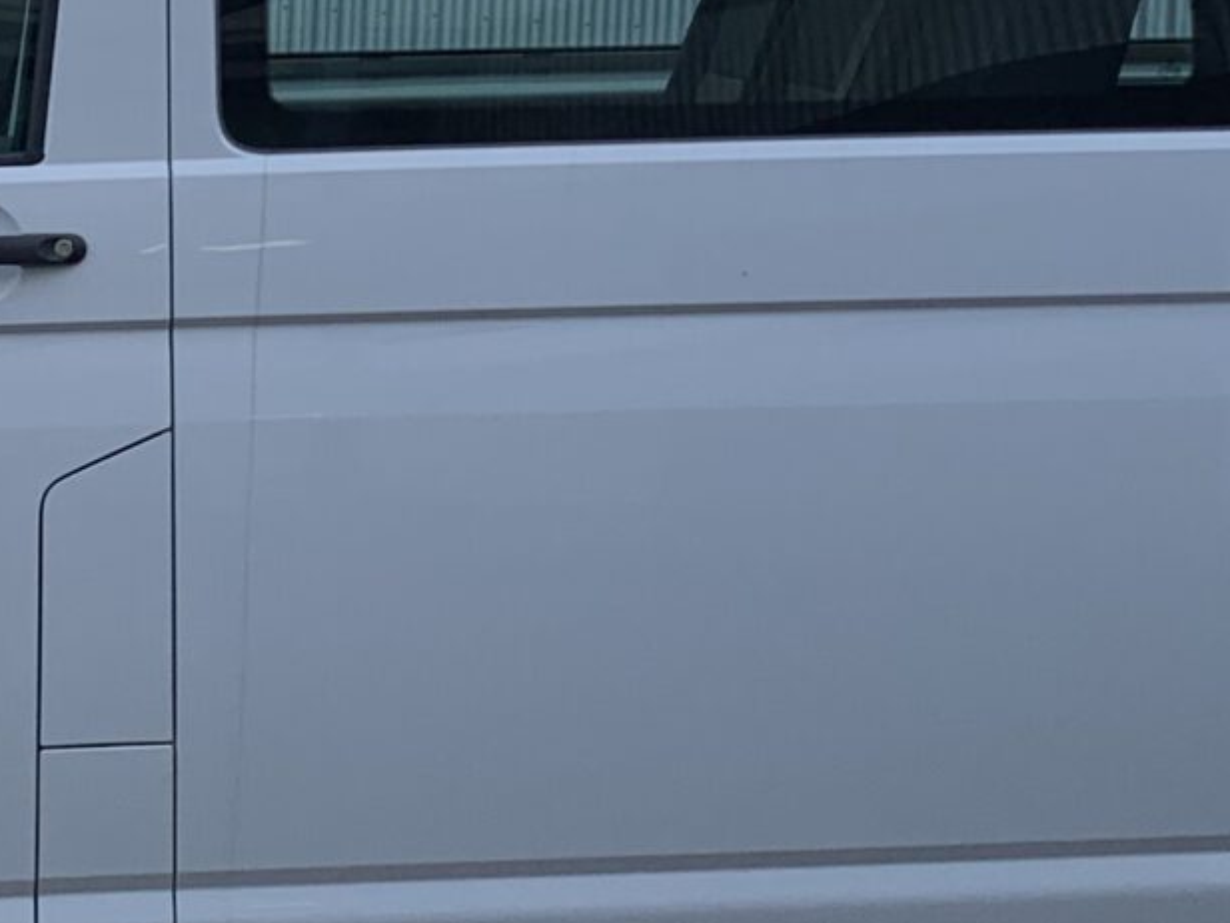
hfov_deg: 18.1
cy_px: -22
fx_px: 3838
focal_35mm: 108
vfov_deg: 13.5
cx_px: 369
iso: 25
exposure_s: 1/936
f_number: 1.8
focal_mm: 4.25
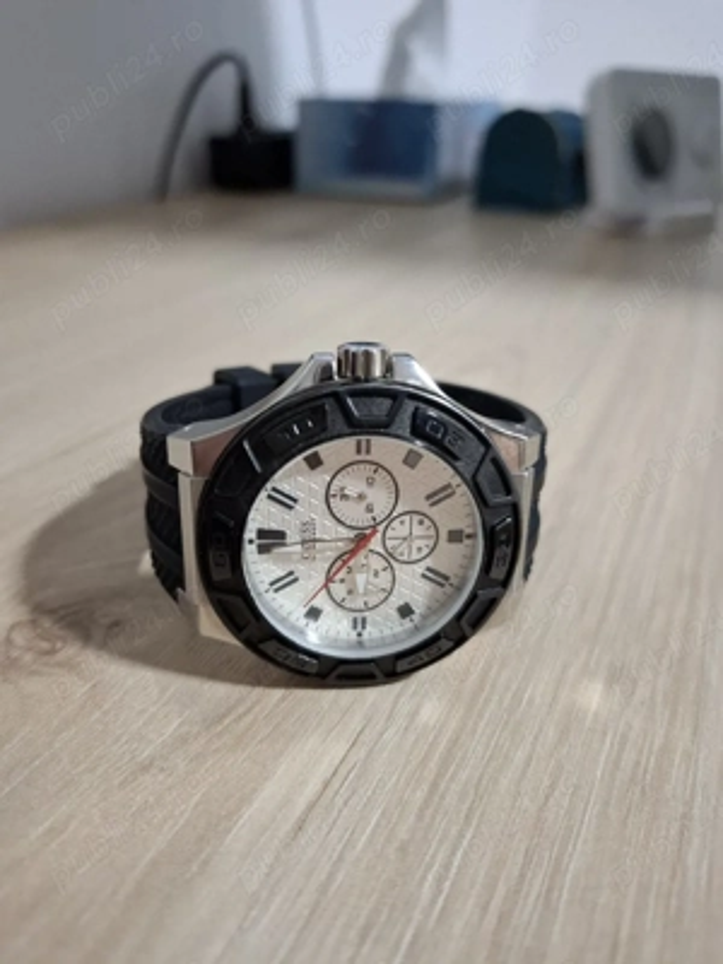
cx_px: 362
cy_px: 482
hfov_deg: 58.9
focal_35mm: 23
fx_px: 641
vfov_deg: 73.9
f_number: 1.8
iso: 400
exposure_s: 1/25
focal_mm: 5.54
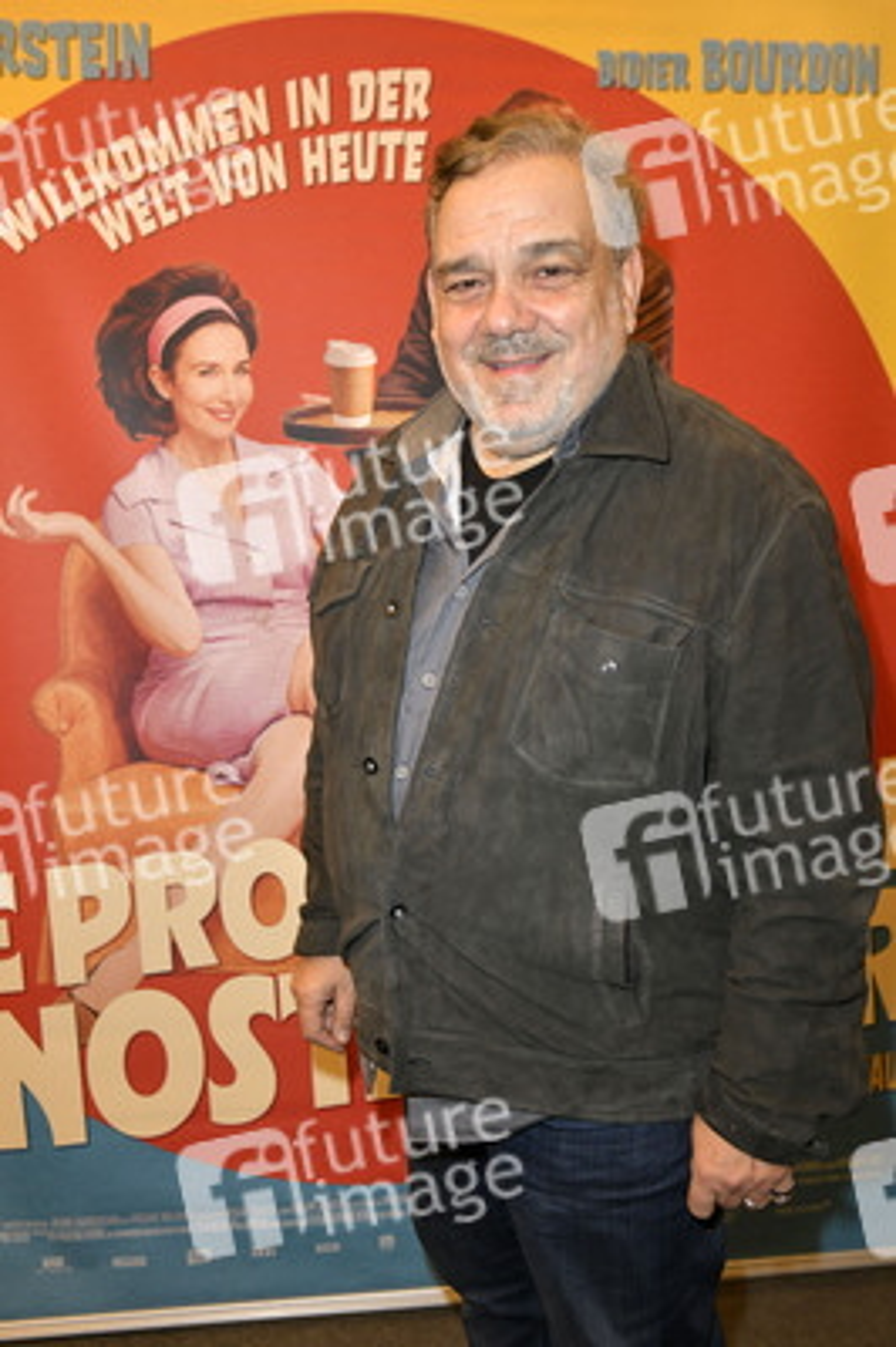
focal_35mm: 35
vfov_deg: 54.5
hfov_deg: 37.8
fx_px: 1309
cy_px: 674
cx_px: 448
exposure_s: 1/125
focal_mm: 35
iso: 2000
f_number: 5
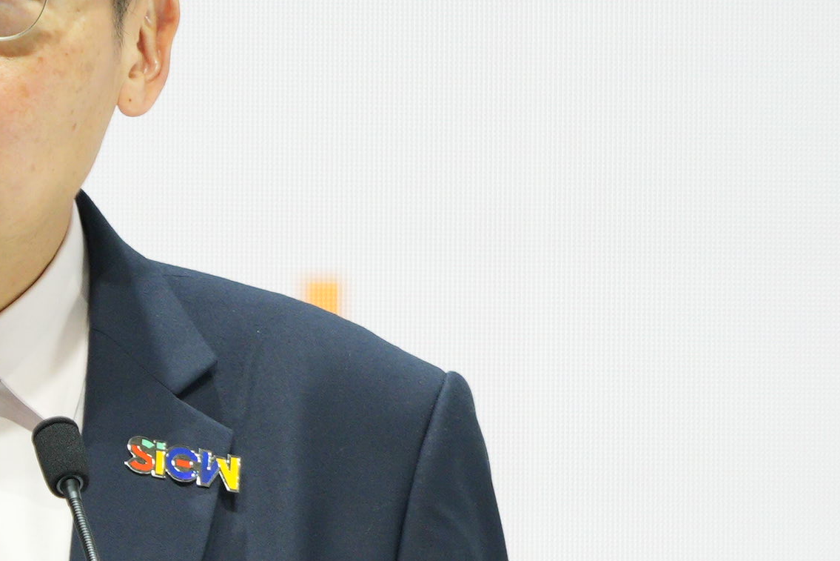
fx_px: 26648
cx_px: -34
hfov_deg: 1.8
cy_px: 594
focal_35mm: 1142
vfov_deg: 1.2
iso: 640
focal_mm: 200
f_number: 2.8
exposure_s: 1/160
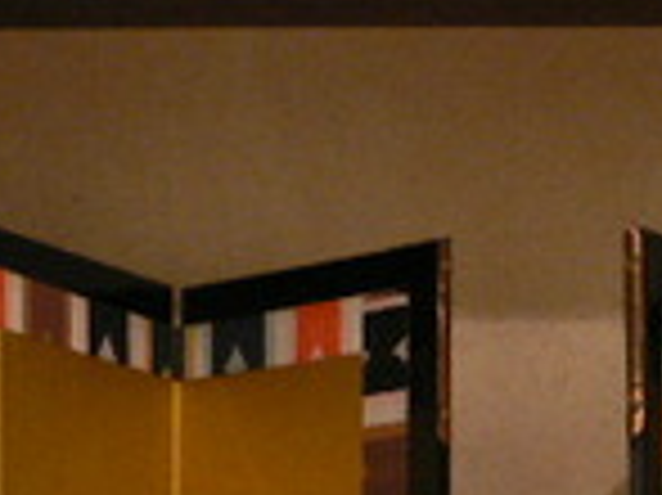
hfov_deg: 16.5
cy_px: 839
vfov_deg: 11.7
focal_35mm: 119
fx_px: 2274
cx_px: 405
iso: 200
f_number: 2.8
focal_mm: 5.8
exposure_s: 1/8
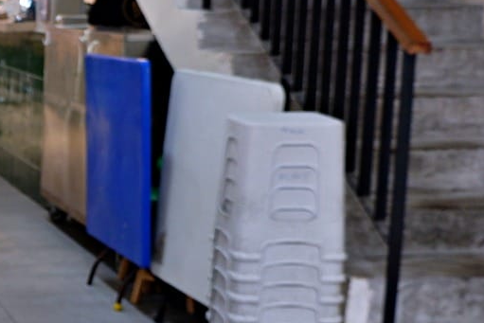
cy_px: 212
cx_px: -308
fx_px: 1210
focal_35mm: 90
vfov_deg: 15.2
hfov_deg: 18.9
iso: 200
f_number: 3.5
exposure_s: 1/45
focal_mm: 15
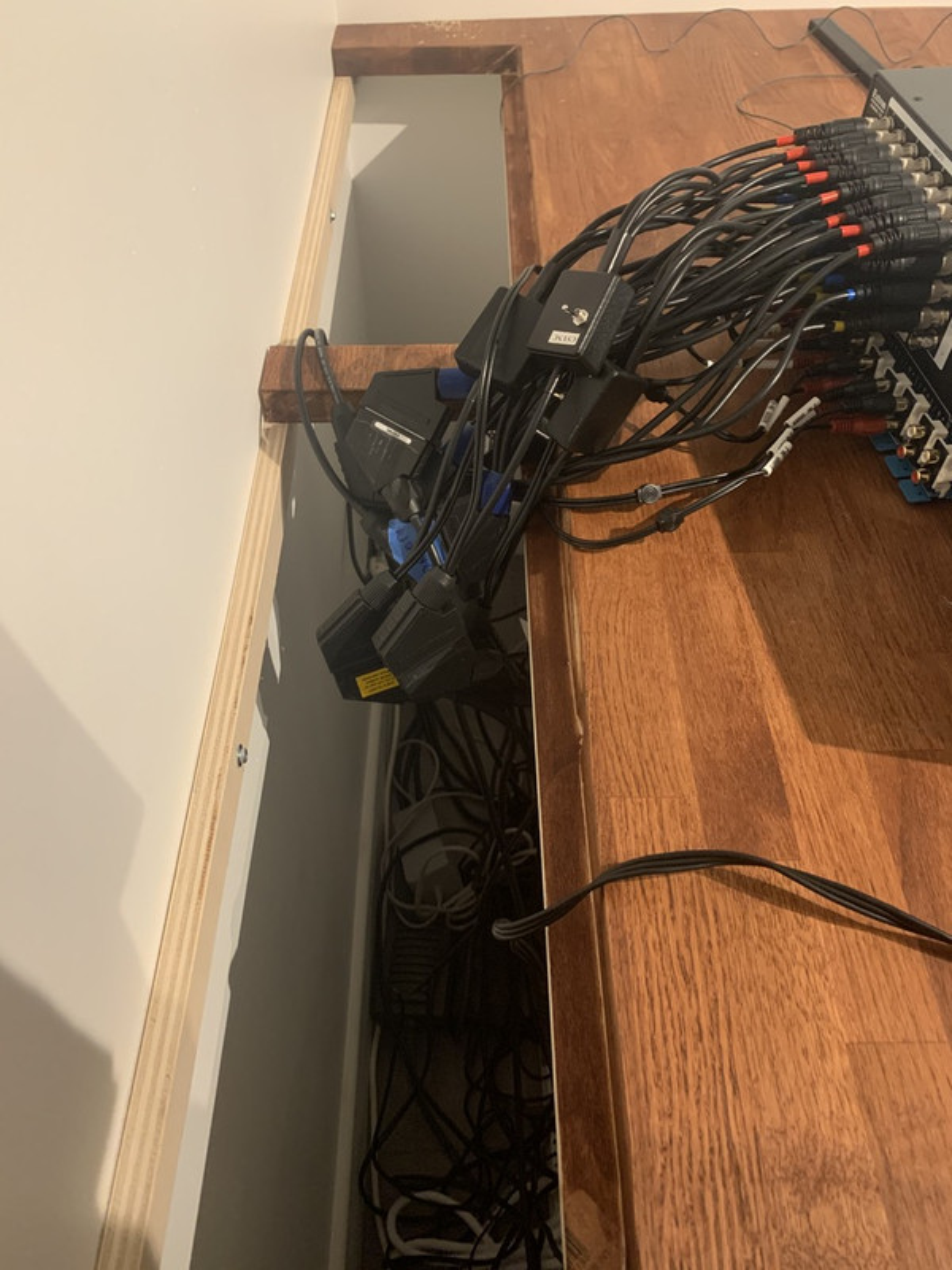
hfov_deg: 53.1
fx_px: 953
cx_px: 476
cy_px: 635
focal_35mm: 26
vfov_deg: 67.3
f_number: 1.8
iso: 400
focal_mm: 4.25
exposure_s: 1/33
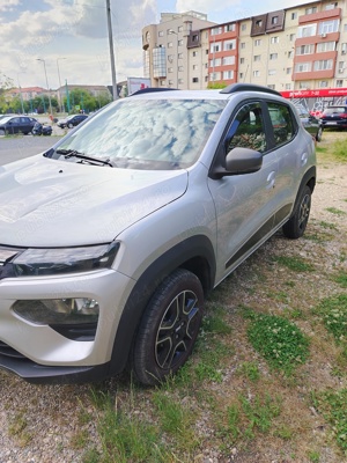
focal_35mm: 24
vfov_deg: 71.6
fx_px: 321
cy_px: 232
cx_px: 174
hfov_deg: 56.8
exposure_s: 1/267
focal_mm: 5.25
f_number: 1.75
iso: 100
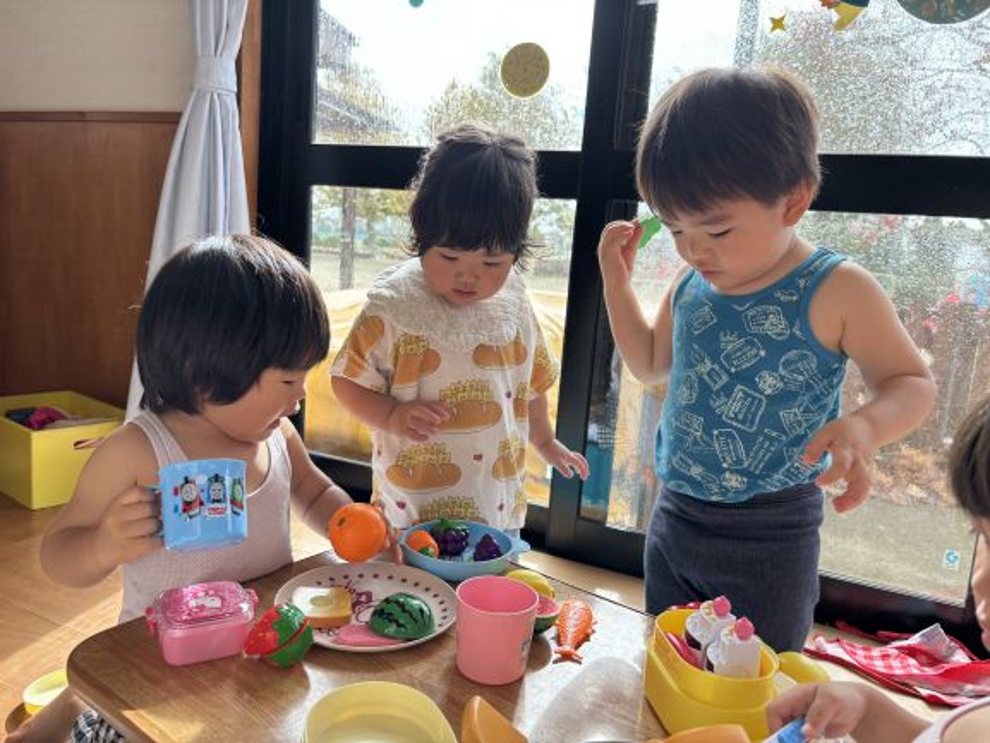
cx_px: 495
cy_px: 372
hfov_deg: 67.3
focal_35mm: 26
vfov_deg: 53.1
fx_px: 744
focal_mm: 5.96
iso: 40
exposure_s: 1/240
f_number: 1.6
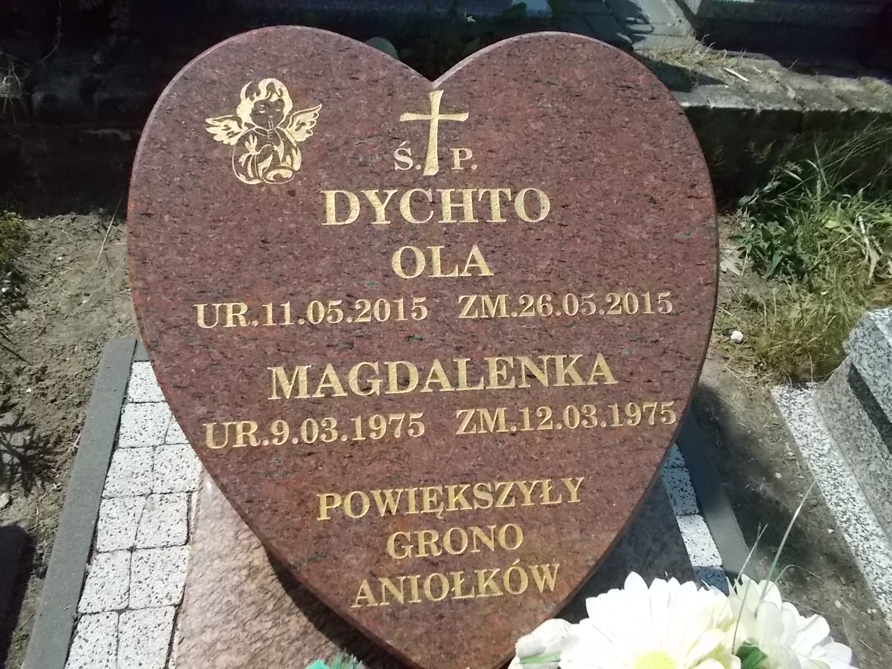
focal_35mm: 26
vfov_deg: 53.1
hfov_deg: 67.3
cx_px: 446
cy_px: 334
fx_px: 670
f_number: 8
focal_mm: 4.6
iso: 400
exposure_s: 1/800
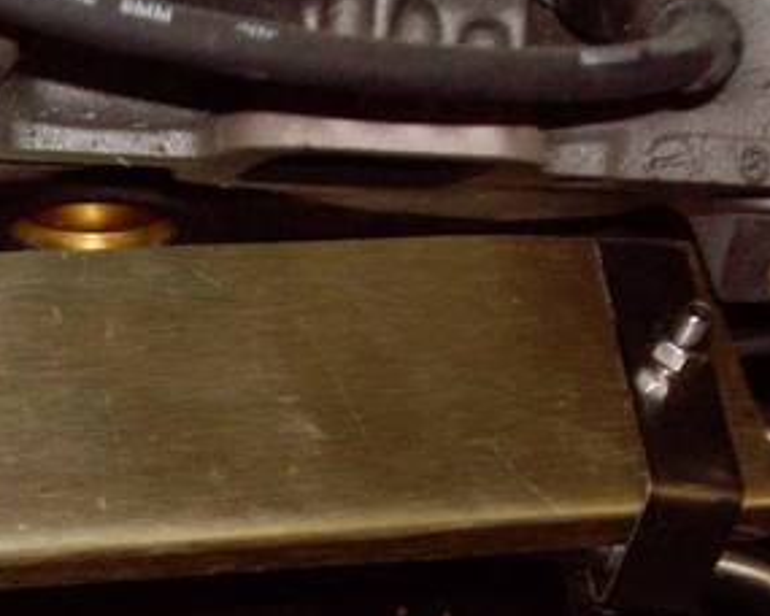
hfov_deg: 10.3
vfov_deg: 8.4
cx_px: -313
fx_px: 4170
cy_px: 605
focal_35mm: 183
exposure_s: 1/80
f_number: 3.6
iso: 200
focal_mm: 10.7
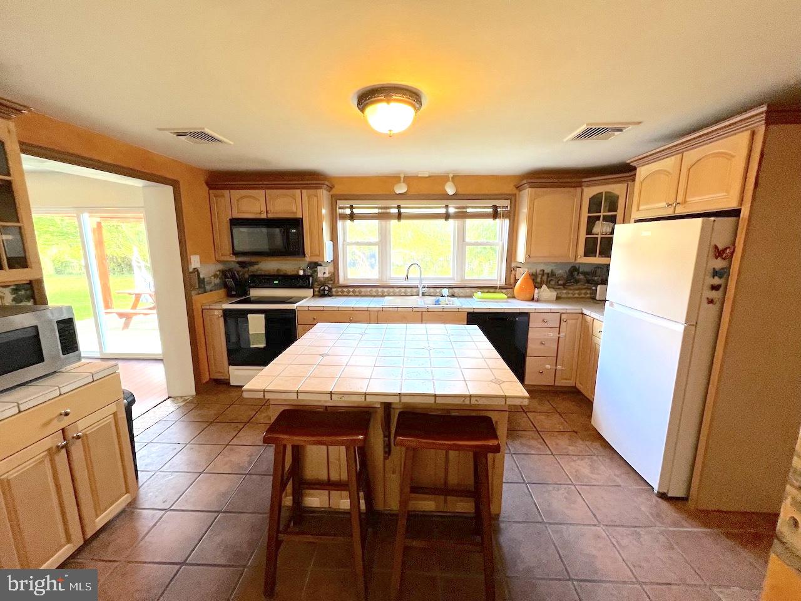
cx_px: 400
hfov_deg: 106.2
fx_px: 301
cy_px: 300
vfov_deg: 89.9
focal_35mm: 13
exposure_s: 1/60
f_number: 1.8
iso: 160
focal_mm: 1.57
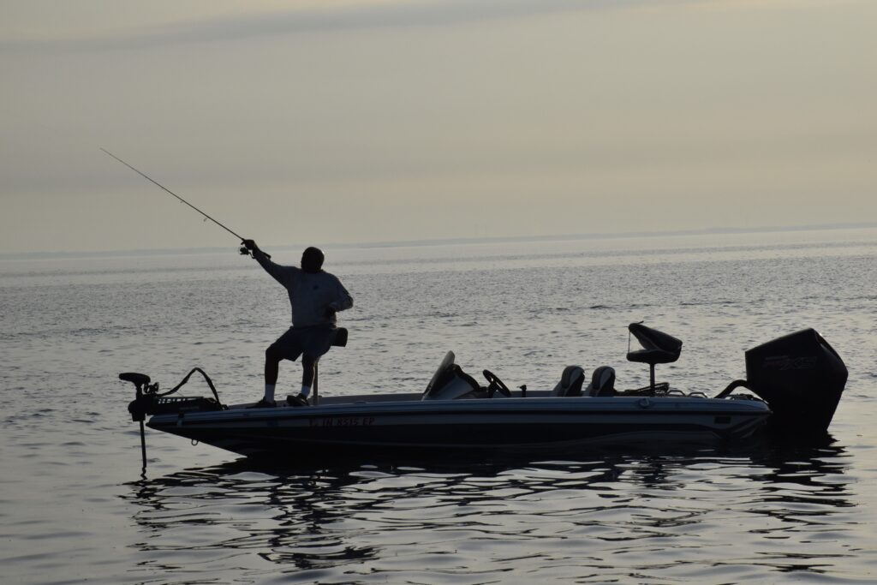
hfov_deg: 14.4
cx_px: 438
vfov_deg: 9.6
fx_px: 3472
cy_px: 292
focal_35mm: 142
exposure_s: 1/3200
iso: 640
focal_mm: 95
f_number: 14
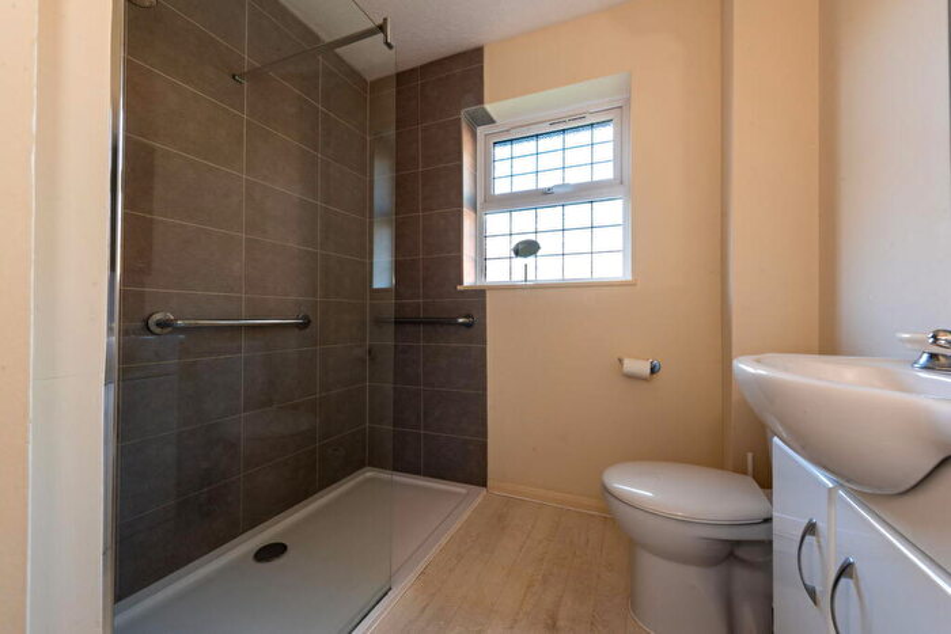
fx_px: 370
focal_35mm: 14
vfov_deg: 81.2
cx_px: 476
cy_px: 317
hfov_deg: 104.2
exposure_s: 1/2.5
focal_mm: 14
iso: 100
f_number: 13
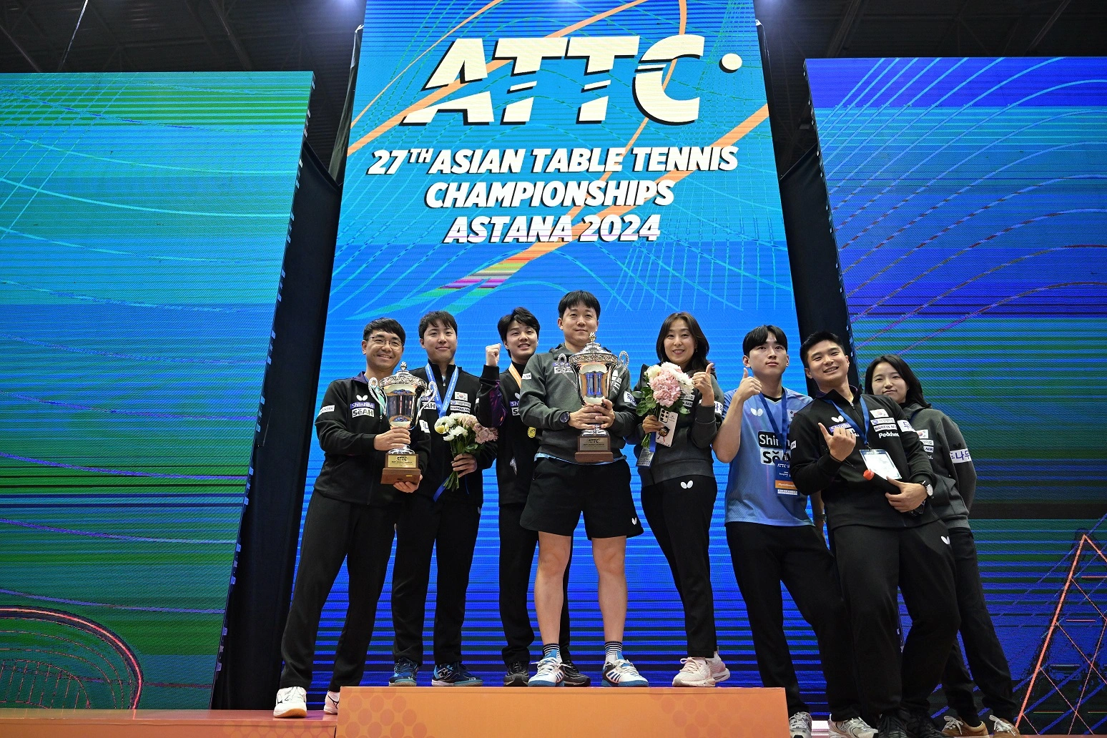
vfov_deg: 53.1
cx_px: 554
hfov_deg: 73.7
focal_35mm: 24
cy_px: 369
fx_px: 738
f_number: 2.8
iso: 1250
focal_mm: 24
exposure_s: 1/500
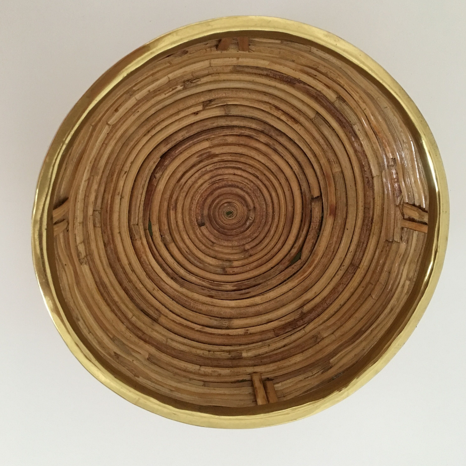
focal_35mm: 35
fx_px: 533
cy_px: 220
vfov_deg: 47.2
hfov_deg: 47.2
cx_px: 233
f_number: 2.2
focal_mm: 4.15
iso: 200
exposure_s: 1/15
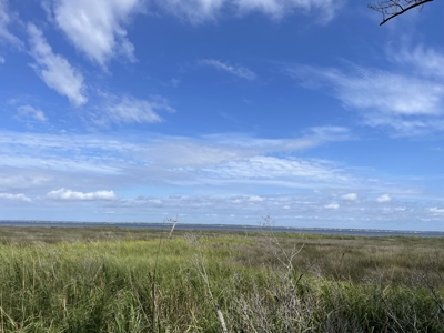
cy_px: 166
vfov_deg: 53.1
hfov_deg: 67.3
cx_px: 222
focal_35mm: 26
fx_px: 333
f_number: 1.6
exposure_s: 1/4464
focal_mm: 4.2
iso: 32
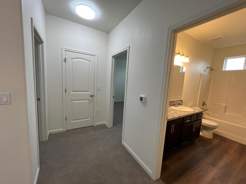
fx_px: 92
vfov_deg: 89.9
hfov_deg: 106.2
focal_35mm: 13
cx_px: 123
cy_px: 92
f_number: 1.8
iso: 160
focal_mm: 1.57
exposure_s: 1/120
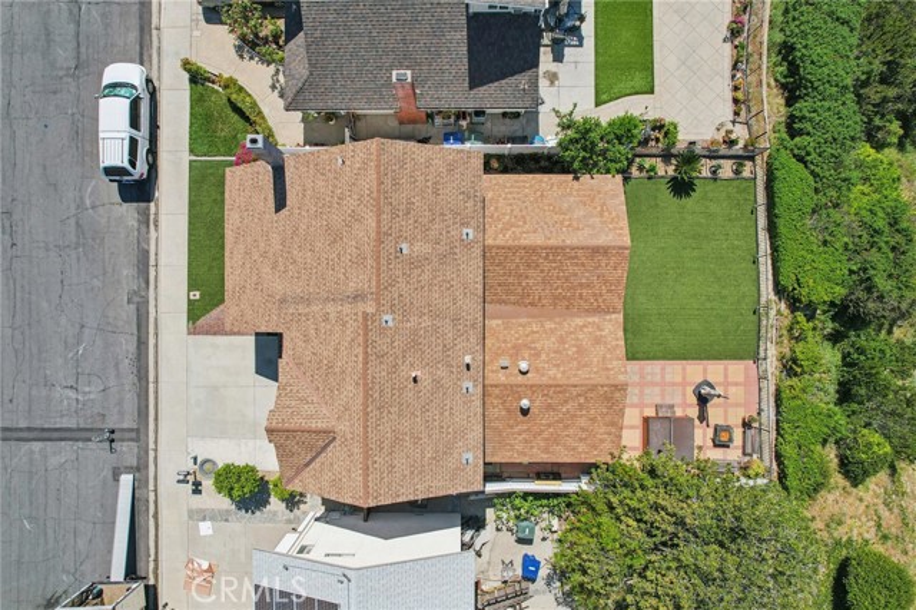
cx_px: 458
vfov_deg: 57.2
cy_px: 305
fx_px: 559
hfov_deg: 78.6
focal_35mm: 22
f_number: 2.8
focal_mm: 8.4
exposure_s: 1/2500
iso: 130
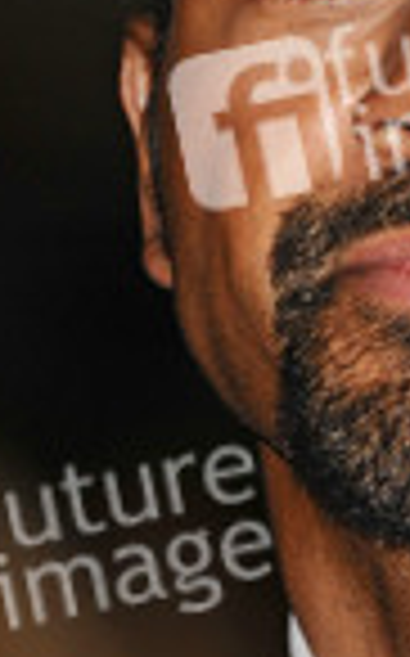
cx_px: 534
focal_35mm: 775
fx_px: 13890
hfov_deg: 1.7
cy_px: 328
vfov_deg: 2.7
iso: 320
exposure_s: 1/200
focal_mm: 185
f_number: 4.5
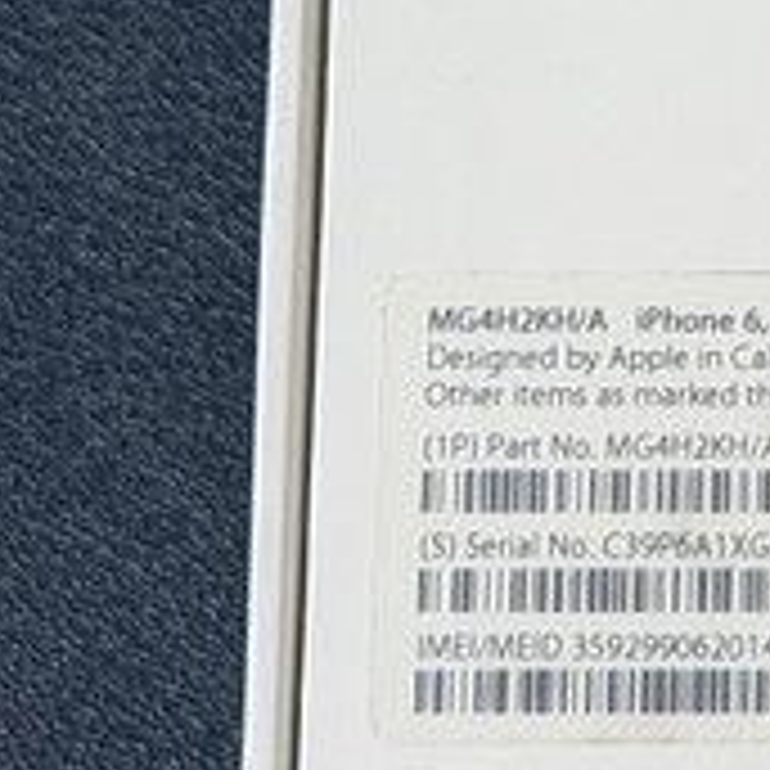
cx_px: 1092
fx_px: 4681
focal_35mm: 186
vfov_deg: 9.2
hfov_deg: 9.2
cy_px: -311
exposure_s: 1/76
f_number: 1.78
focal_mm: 6.76
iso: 80
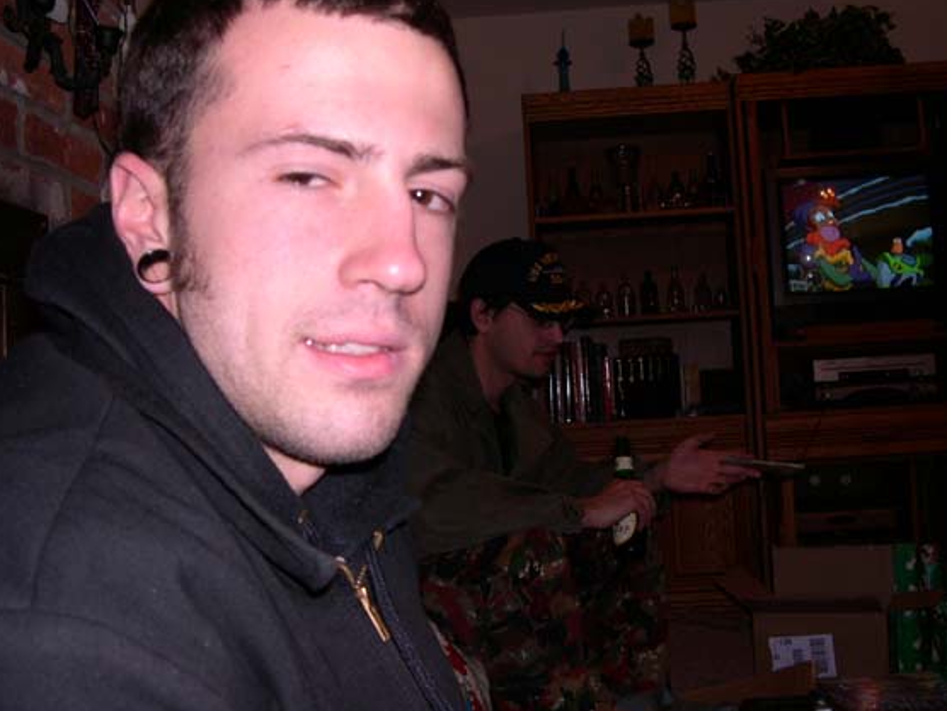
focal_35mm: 41
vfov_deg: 35.1
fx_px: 1122
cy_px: 348
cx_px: 501
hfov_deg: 45.8
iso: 100
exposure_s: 1/60
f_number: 2.8
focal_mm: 8
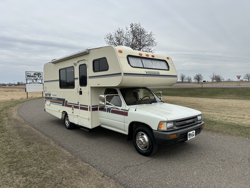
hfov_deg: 71.6
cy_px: 94
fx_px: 173
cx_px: 125
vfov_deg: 56.8
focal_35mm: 24
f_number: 1.78
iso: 80
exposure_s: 1/4545
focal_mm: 6.86
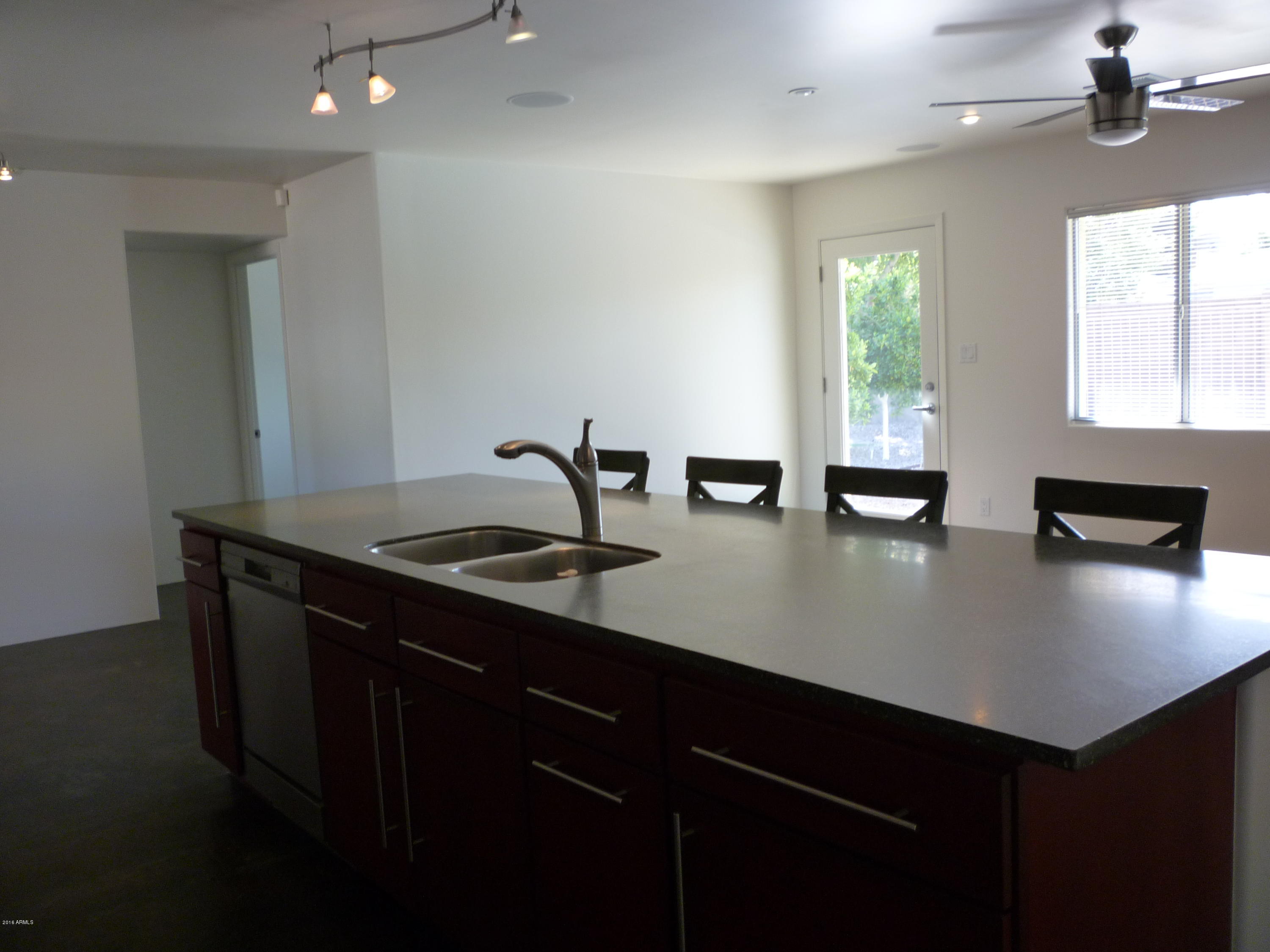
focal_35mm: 29
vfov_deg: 48.2
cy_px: 476
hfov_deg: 61.7
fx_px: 1064
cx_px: 635
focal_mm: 5.2
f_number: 3.3
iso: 125
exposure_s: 1/30
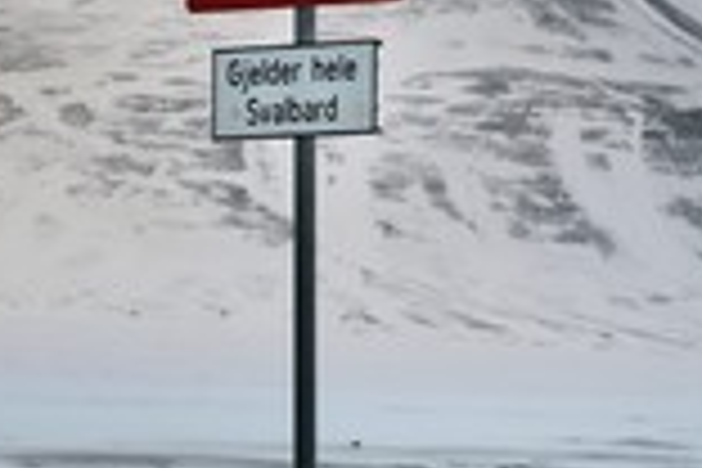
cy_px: 117
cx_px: -130
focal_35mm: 256
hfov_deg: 8.0
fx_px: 4992
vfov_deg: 5.4
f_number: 7.1
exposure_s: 1/250
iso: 400
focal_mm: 95
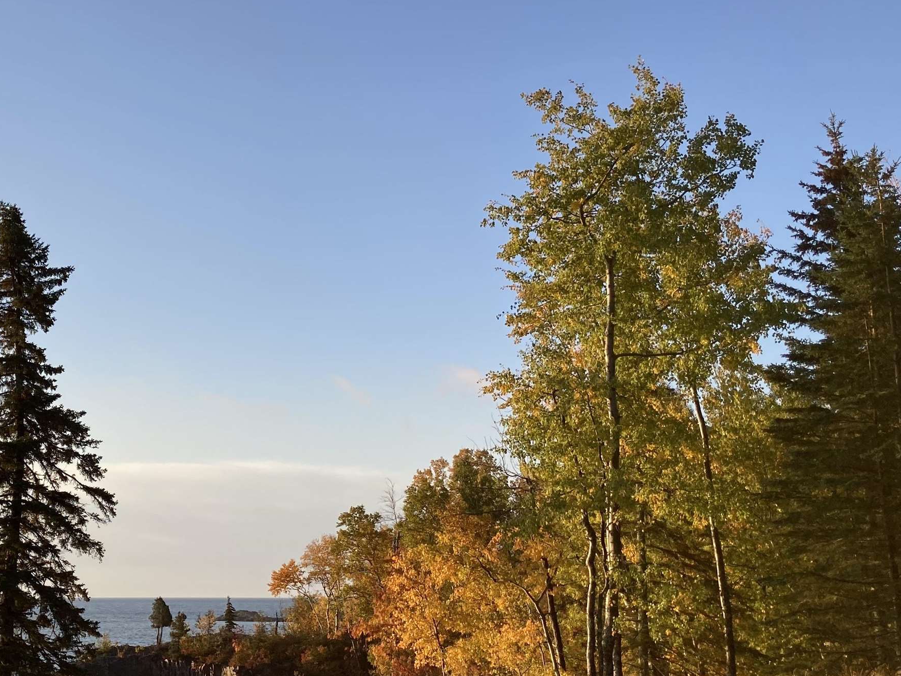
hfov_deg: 37.5
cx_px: 179
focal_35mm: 49
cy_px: 383
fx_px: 1276
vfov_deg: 29.7
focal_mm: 3.99
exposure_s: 1/1230
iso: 20
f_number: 1.8
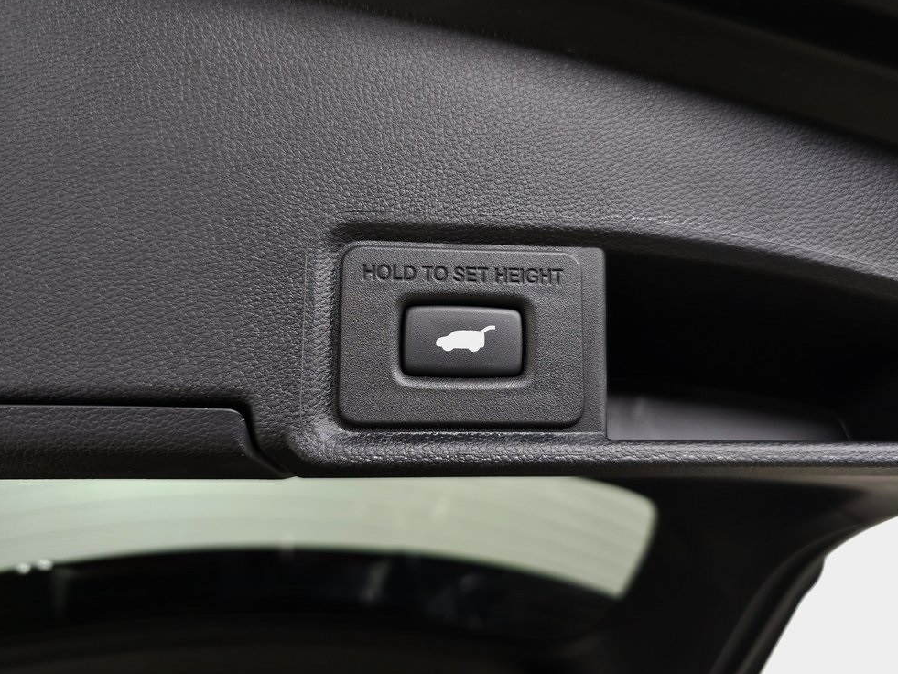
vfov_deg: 56.8
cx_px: 465
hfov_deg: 71.6
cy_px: 325
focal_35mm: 24
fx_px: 623
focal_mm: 6.3
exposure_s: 1/60
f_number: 1.7
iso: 160
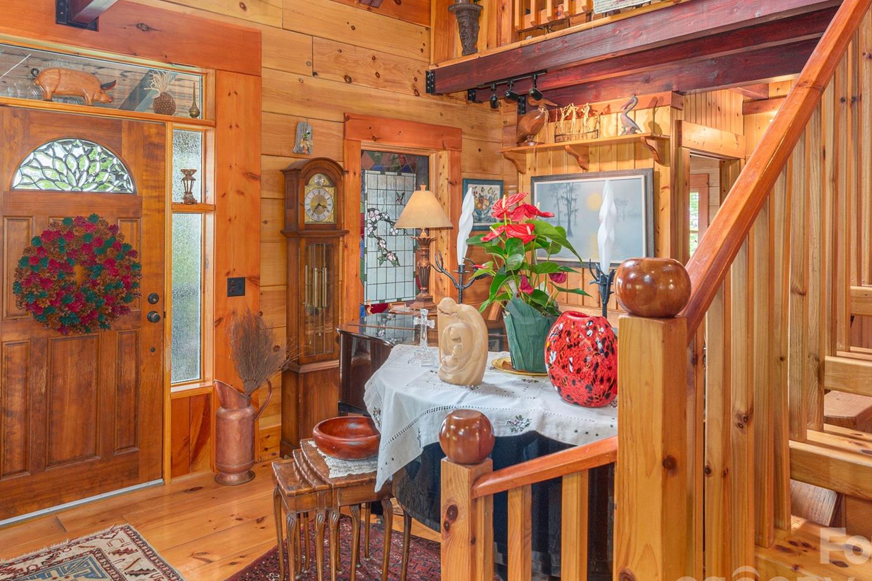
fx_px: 605
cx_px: 386
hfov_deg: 71.3
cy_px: 218
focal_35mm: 25
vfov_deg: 50.7
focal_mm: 17
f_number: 7.1
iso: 320
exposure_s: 1/200
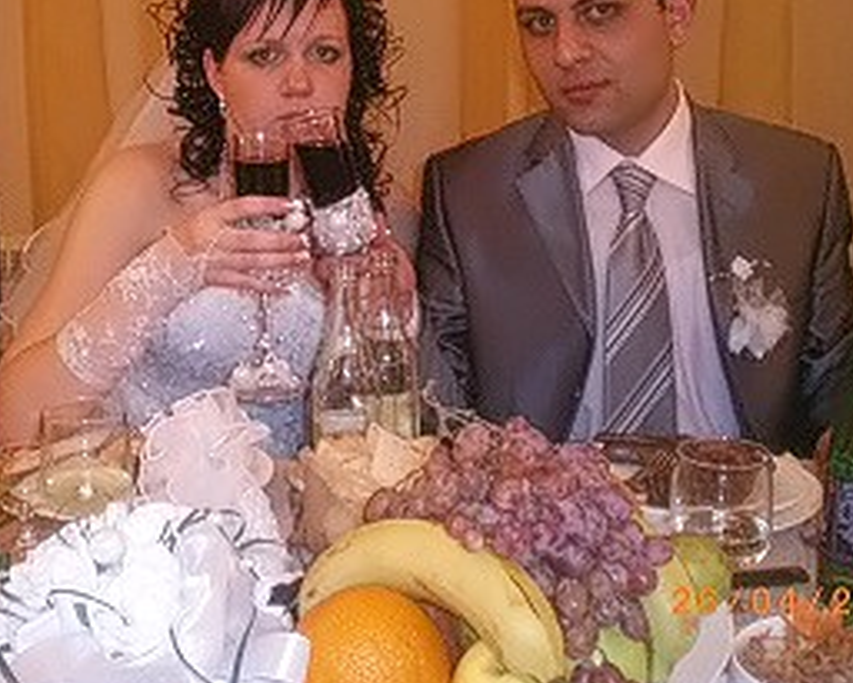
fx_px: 1414
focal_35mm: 56
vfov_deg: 26.9
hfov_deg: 33.5
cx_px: 383
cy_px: 210
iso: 800
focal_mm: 6.3
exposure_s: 1/50
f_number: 3.1
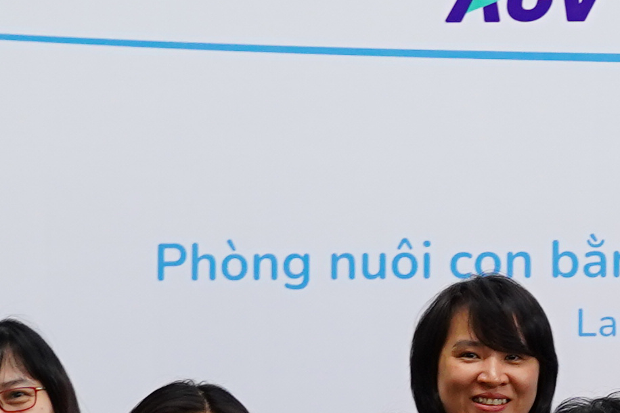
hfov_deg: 7.7
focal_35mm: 249
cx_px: 1451
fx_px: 4287
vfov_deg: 5.5
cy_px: 469
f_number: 4
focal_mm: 38
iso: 800
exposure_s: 1/60
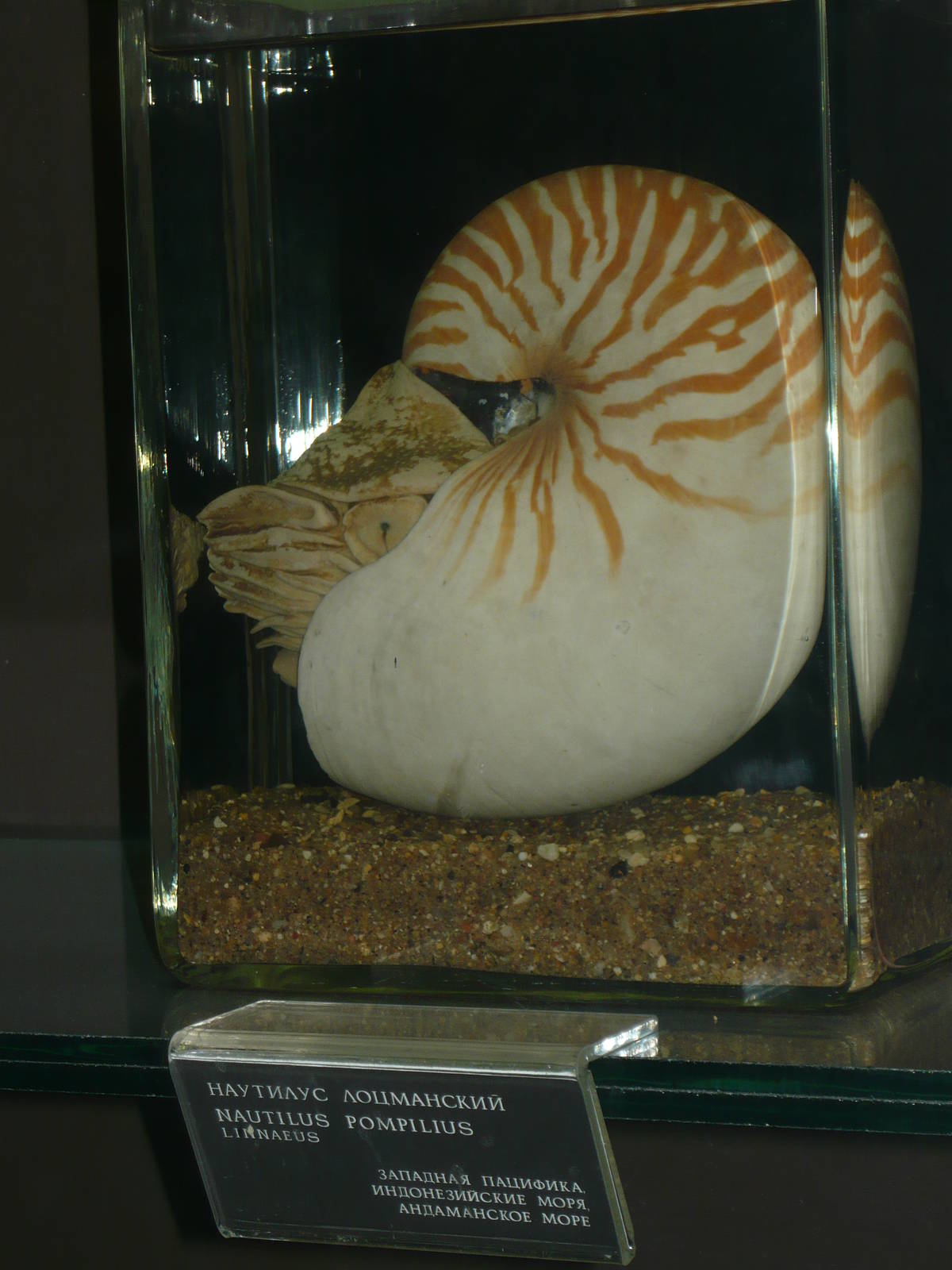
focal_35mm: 100
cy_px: 635
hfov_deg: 14.8
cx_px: 476
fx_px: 3667
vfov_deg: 19.6
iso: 125
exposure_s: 1/60
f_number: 5.1
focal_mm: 16.5
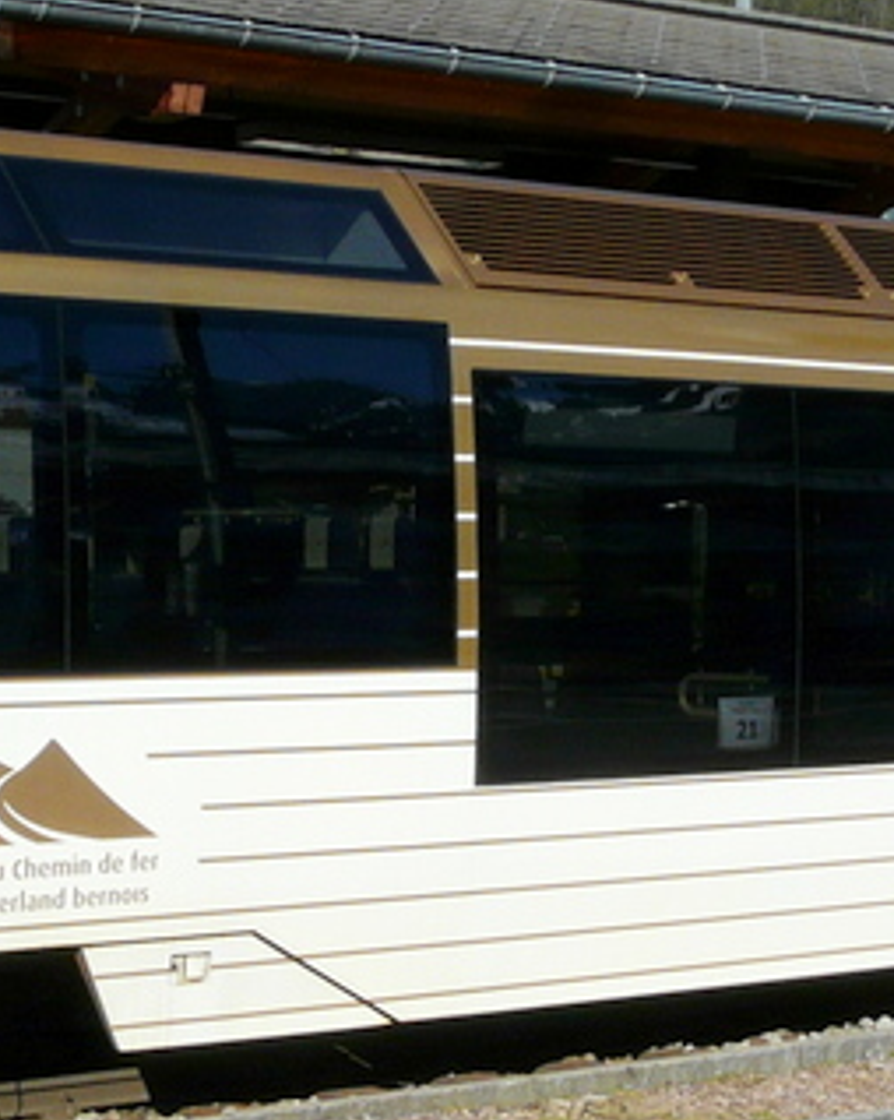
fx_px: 2946
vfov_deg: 21.5
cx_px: 440
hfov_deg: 17.3
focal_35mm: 89
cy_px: 683
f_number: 6.3
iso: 100
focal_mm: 4.8
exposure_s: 1/400
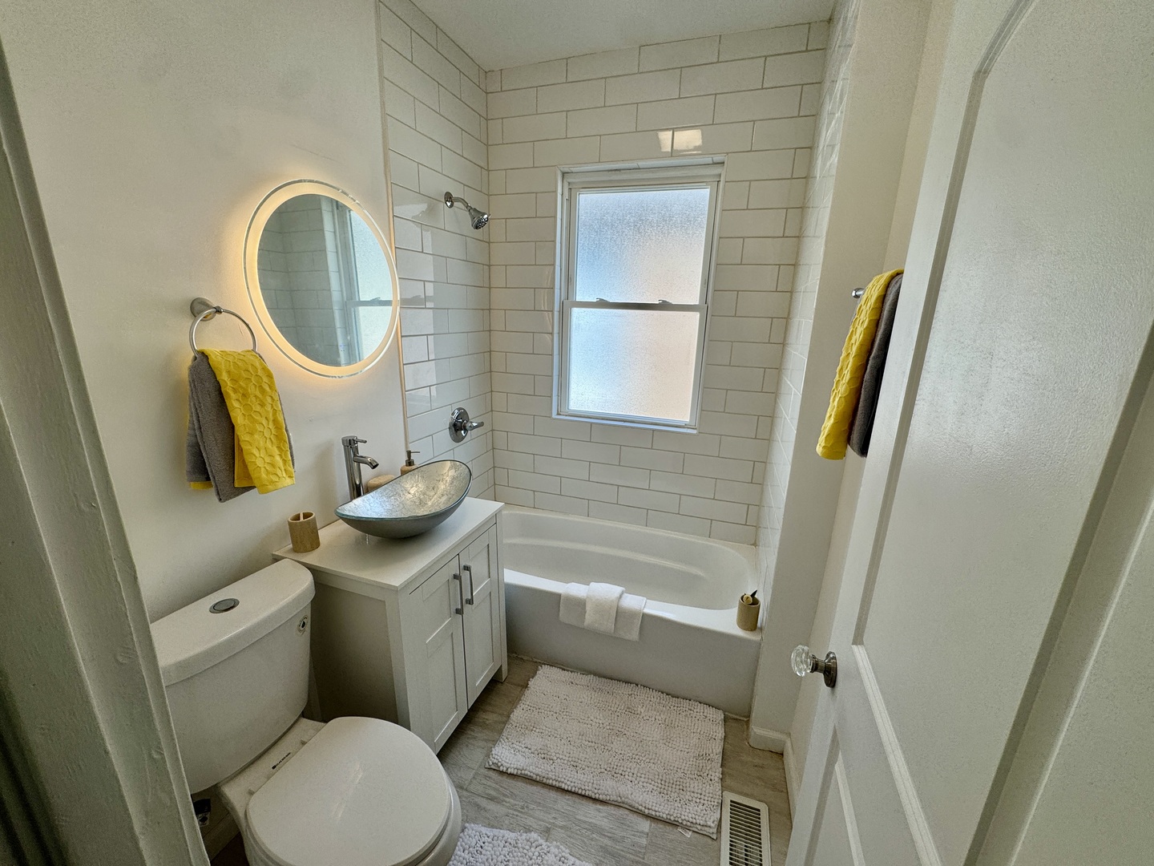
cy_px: 433
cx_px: 577
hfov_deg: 102.1
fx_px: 467
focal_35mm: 14
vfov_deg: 85.7
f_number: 2.2
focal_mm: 2.22
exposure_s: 1/261
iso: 40
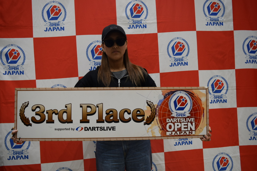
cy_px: 86
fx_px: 193
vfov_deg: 47.9
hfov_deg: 67.4
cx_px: 128
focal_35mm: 27
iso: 400
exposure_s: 1/80
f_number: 4.5
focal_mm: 18
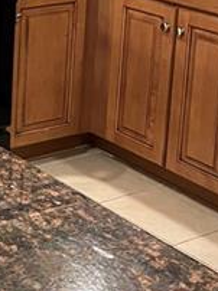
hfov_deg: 13.6
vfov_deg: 19.2
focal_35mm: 99
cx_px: -156
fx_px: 833
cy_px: -12
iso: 400
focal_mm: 5.1
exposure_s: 1/40
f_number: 1.6
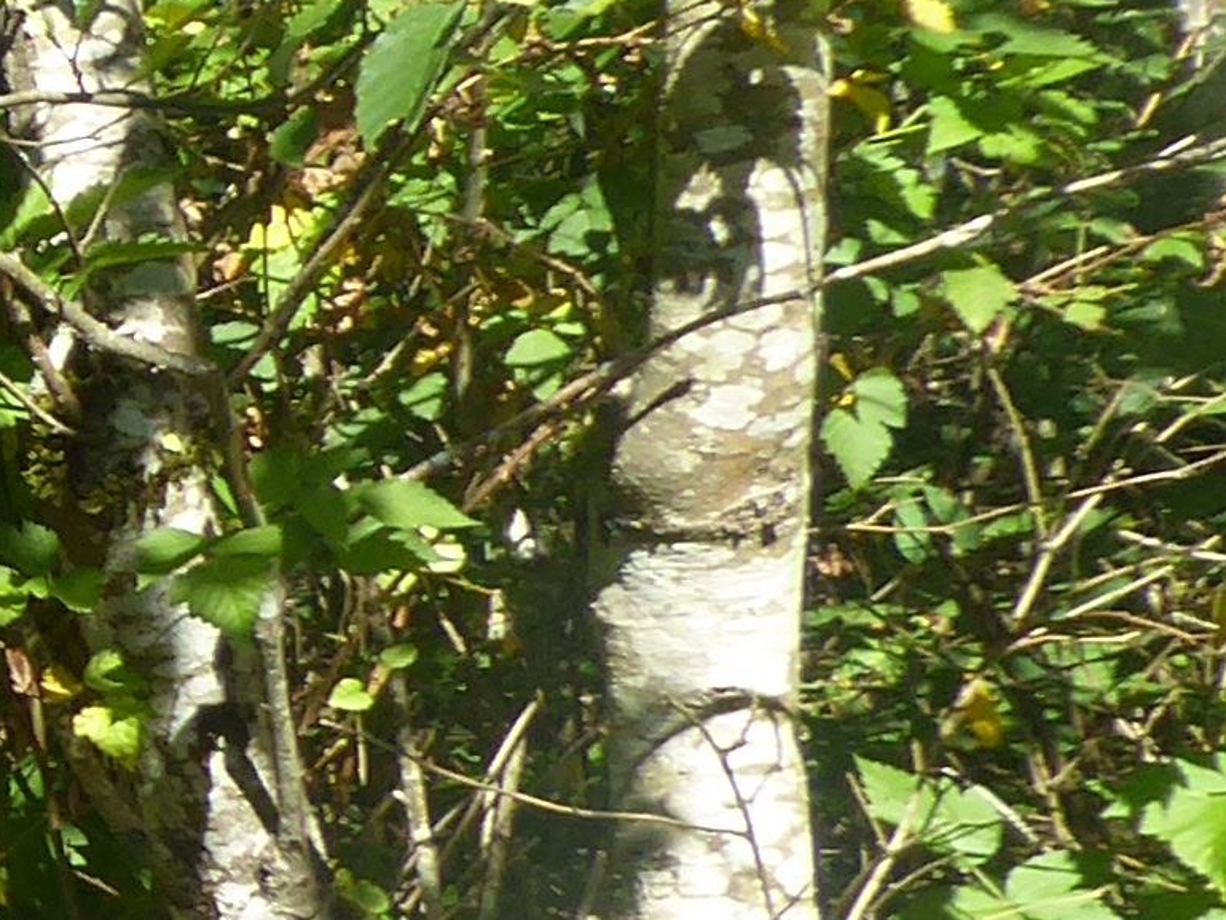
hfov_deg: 11.9
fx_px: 4605
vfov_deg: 11.4
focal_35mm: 130
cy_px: 660
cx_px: -1846
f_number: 3.3
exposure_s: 1/250
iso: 80
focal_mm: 4.3
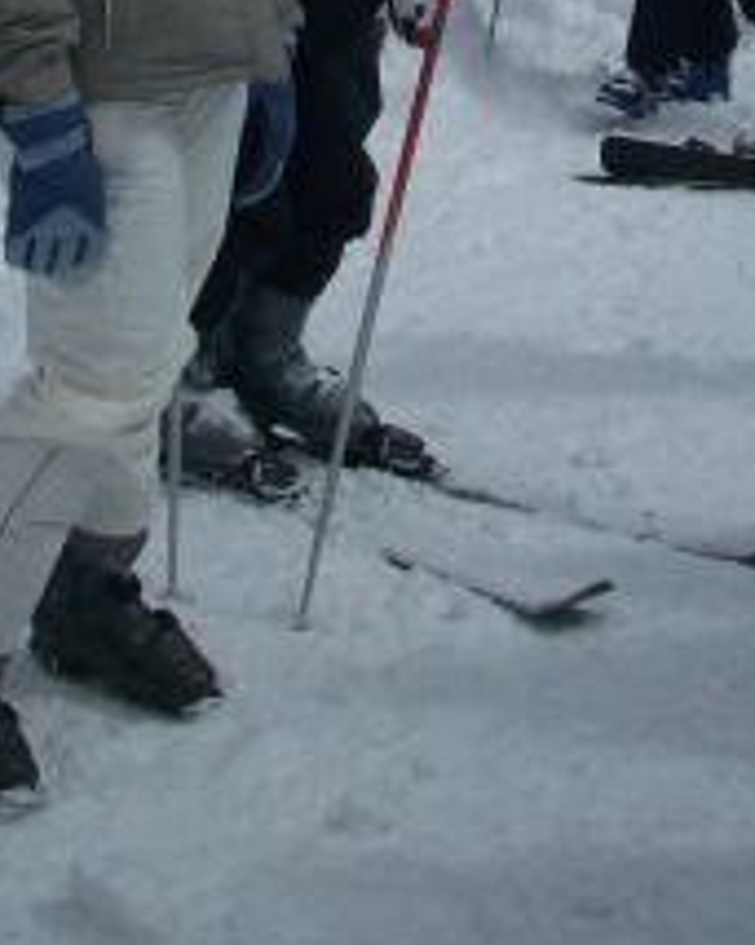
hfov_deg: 14.2
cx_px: 488
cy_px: -446
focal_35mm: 108
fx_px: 3019
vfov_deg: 16.3
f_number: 5.6
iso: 80
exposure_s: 1/1274
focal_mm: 6.2
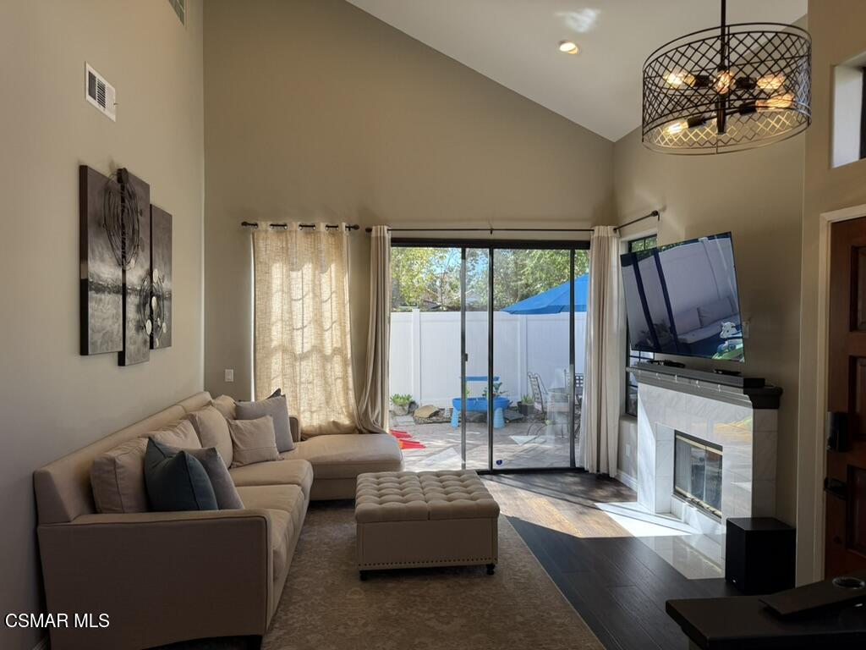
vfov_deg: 56.8
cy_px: 325
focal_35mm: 24
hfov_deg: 71.6
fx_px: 600
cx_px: 433
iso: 80
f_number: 1.78
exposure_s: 1/419
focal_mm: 6.76
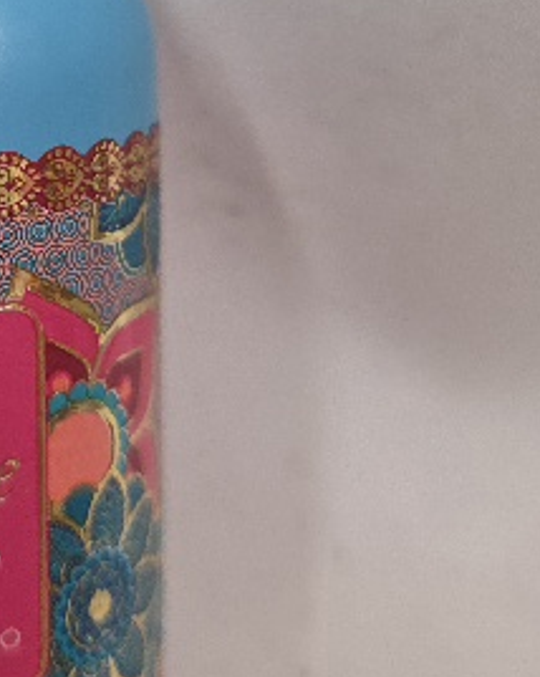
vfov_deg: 27.7
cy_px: 126
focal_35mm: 67
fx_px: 1340
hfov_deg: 21.2
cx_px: -106
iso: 500
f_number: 1.7
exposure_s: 1/101
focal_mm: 6.3
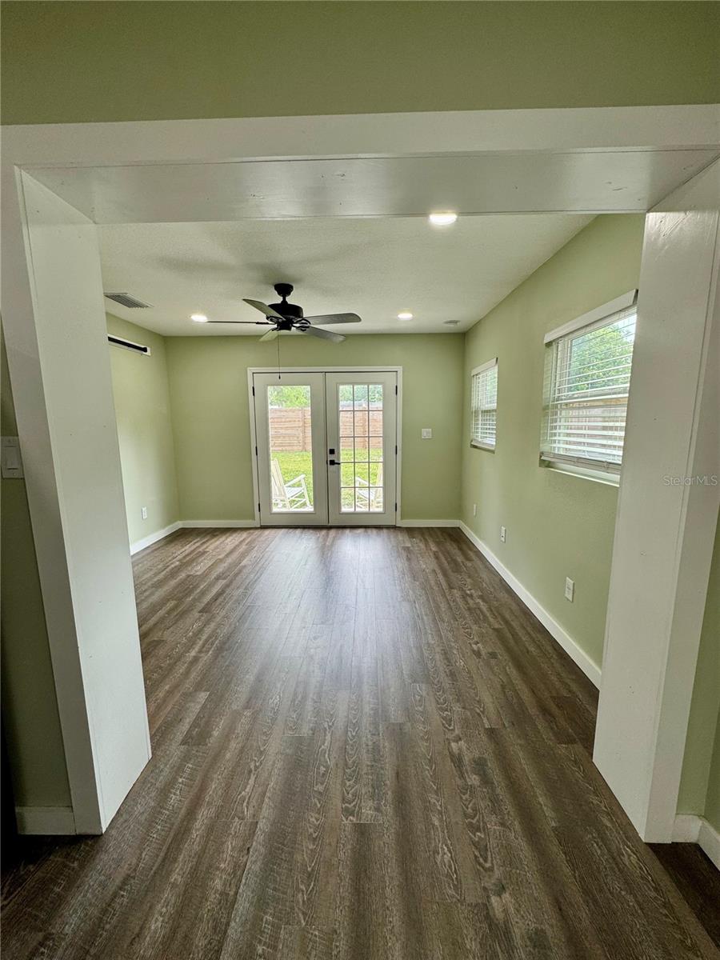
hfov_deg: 85.7
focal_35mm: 14
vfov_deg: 102.1
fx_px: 388
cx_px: 360
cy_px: 480
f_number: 2.2
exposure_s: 1/99
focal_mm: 2.22
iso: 40
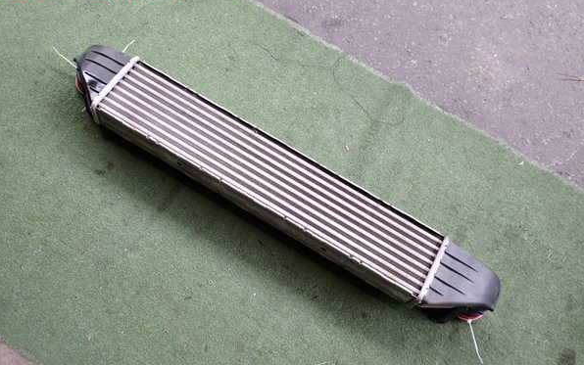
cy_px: 194
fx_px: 510
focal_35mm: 32
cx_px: 291
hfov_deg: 59.6
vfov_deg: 39.4
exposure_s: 1/125
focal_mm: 5.4
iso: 200
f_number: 2.3
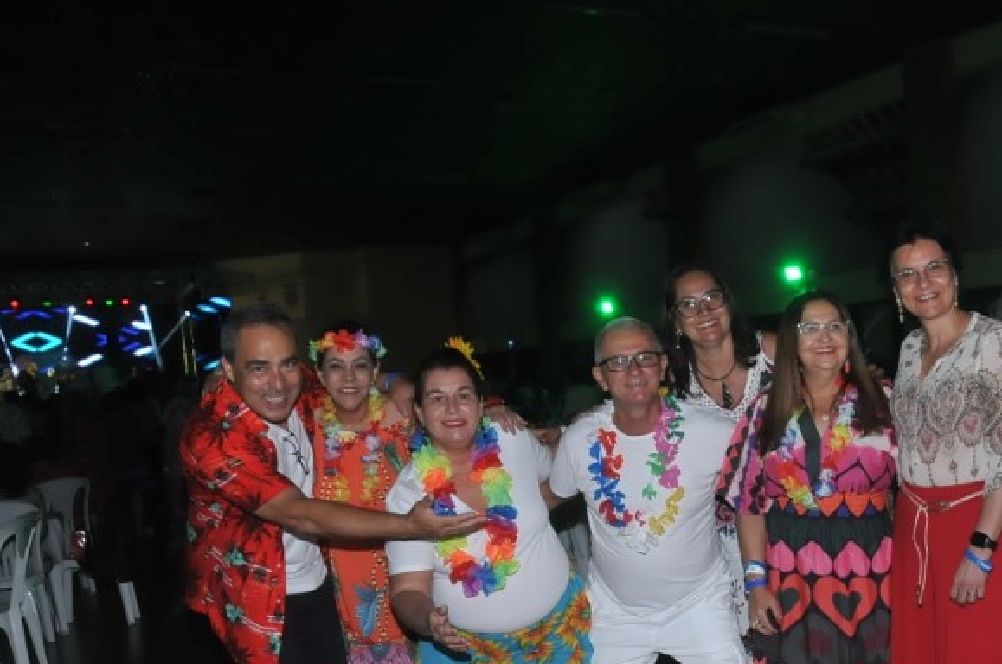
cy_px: 508
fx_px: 1167
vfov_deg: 31.2
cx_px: 746
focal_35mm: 42
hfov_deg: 45.0
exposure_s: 1/80
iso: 800
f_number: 5.6
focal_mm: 18
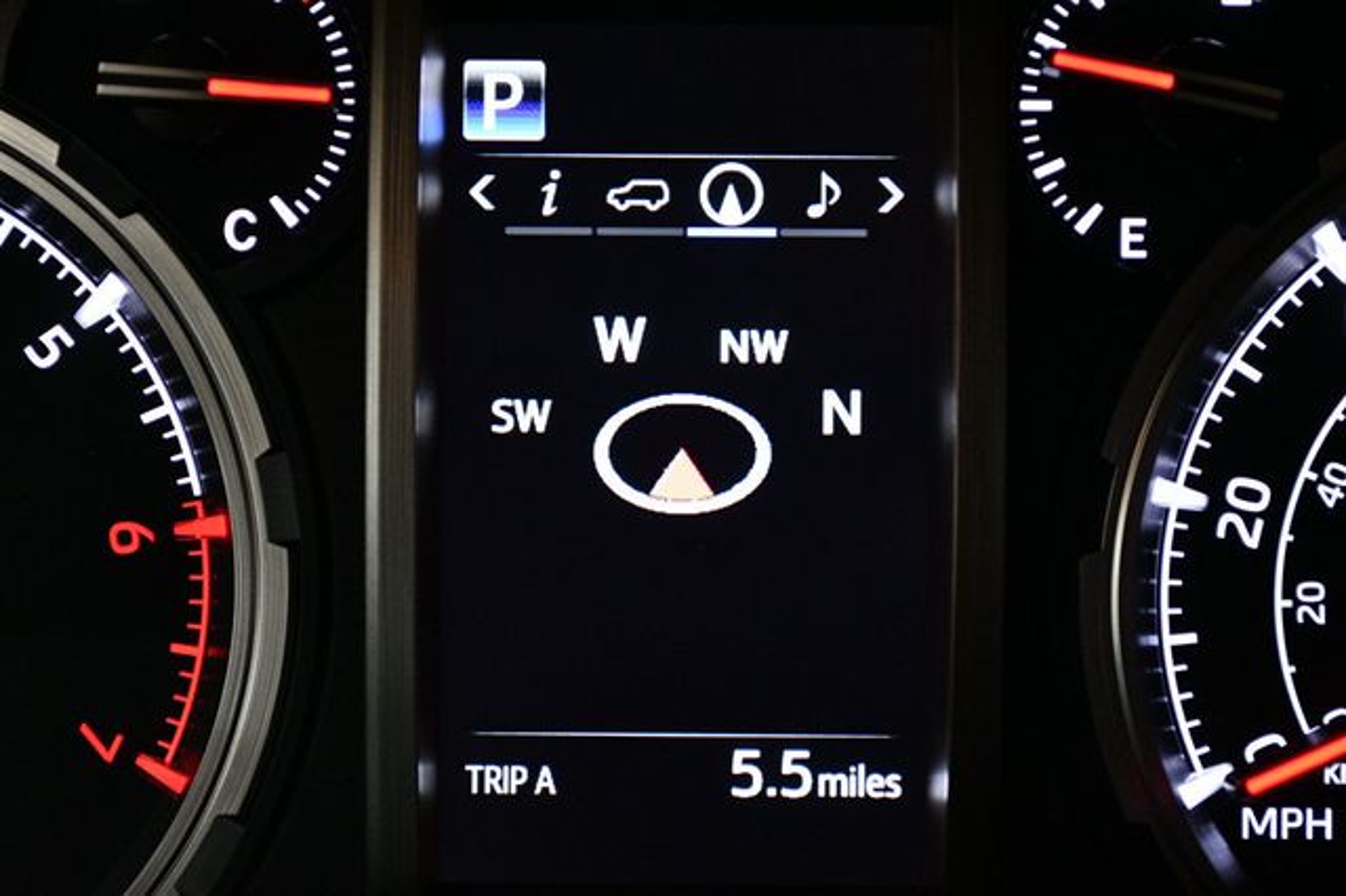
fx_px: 2578
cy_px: 448
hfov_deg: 29.3
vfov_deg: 19.7
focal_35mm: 69
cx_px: 673
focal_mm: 46
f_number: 5.3
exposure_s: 1/80
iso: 3200
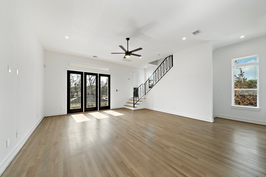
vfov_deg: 85.4
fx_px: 96
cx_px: 133
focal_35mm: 13
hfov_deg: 108.3
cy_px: 88
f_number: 8
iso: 640
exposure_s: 1/25
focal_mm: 13
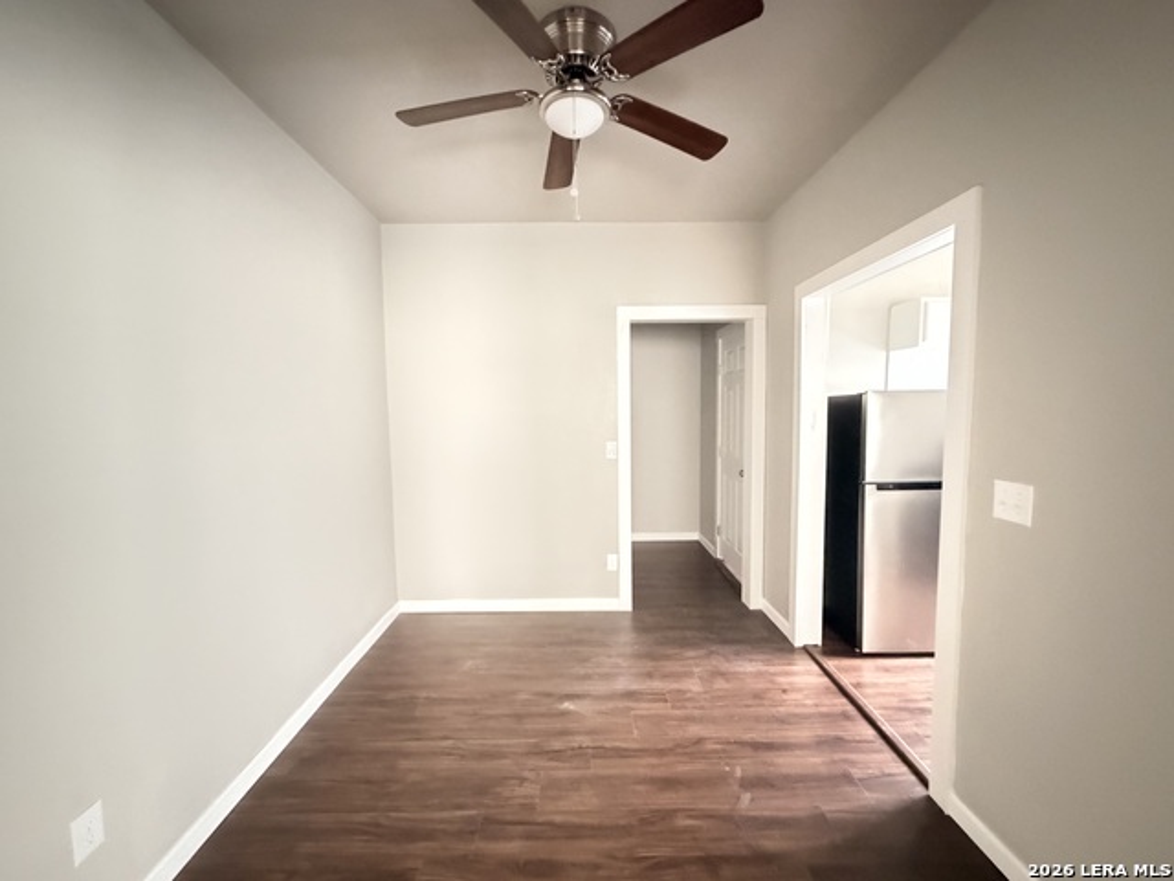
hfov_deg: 102.1
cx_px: 587
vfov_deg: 85.7
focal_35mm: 14
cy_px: 440
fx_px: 475
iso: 3200
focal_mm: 2.22
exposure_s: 1/21
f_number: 2.2
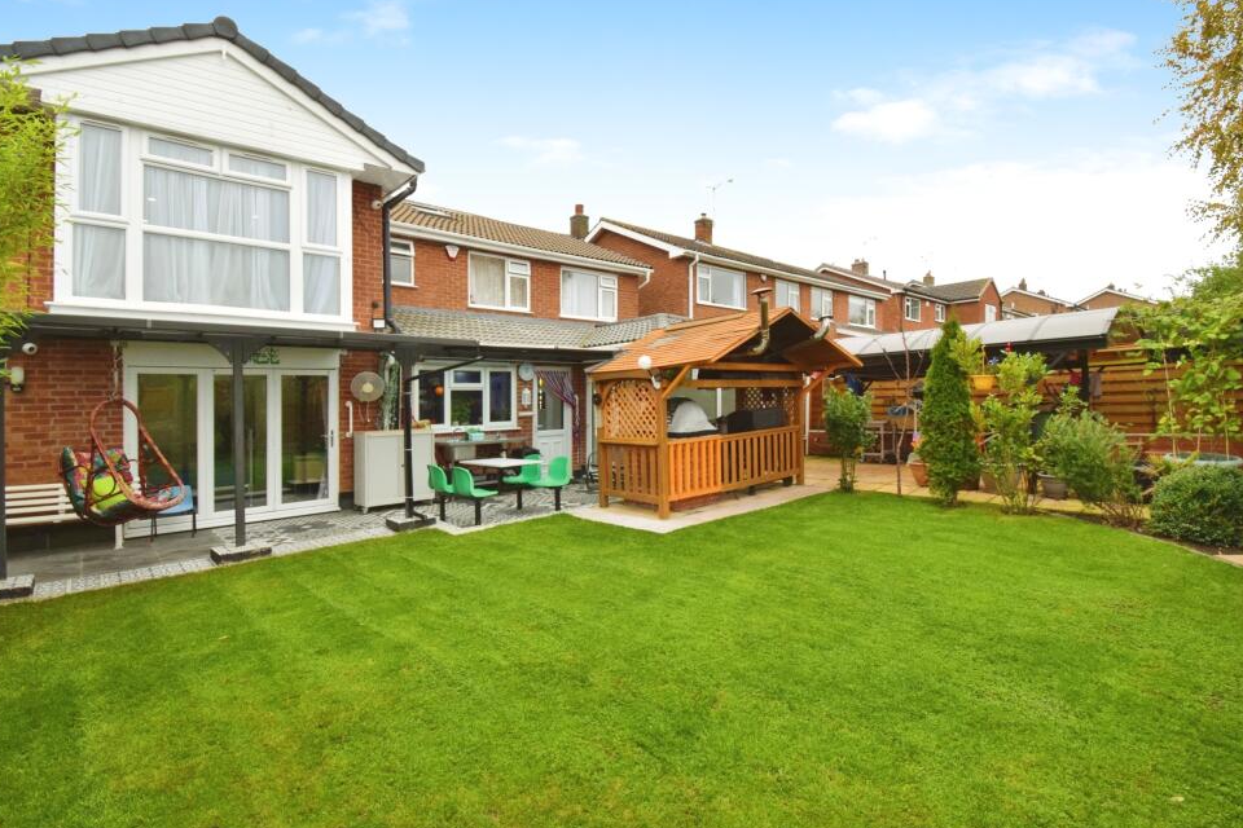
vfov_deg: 73.7
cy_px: 408
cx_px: 623
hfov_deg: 96.7
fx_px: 552
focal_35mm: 16
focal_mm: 10
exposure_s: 1/125
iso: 1000
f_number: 7.1
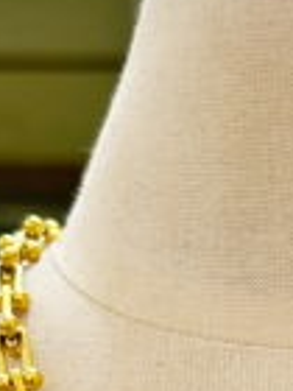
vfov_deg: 19.5
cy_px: 345
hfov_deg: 14.5
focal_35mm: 99
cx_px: 335
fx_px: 1117
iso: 80
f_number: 1.6
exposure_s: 1/100
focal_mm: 5.96
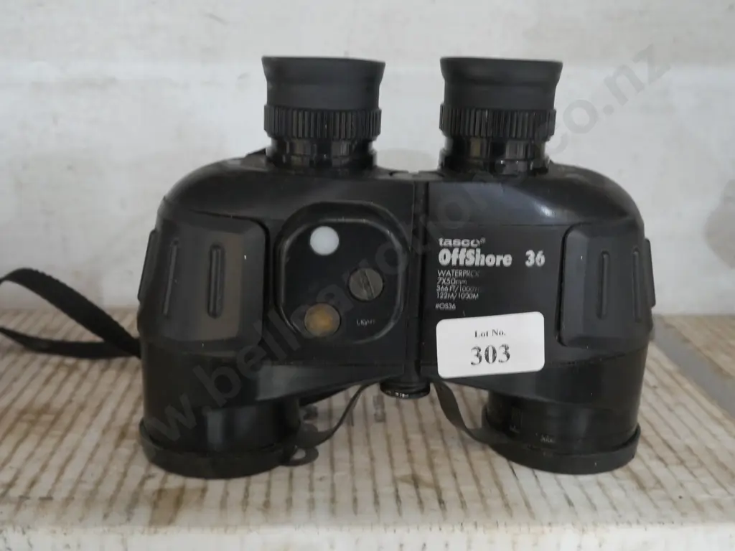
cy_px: 276
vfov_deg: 36.0
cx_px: 368
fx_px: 849
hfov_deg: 46.8
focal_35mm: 40
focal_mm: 20
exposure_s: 1/25
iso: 3200
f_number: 5.6
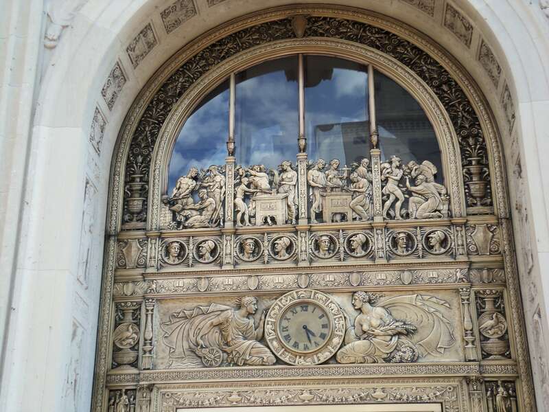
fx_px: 983
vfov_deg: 23.7
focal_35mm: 62
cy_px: 206
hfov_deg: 31.2
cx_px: 274
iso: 64
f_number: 4.8
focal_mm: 10.9
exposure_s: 1/100
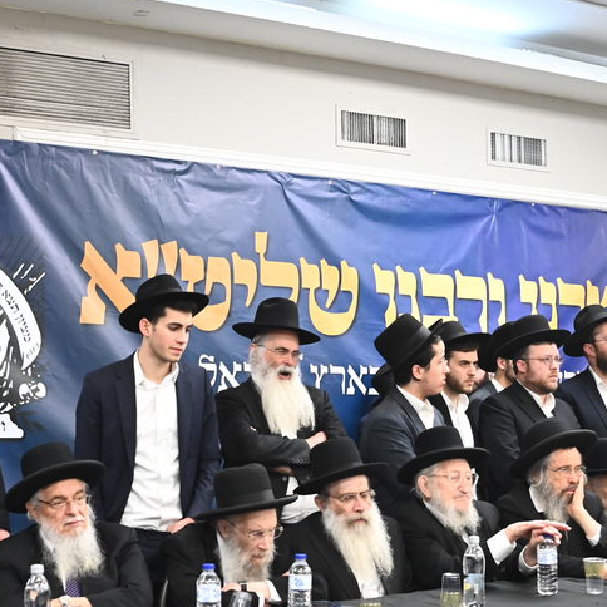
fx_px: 1170
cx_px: 243
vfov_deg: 28.4
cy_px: 499
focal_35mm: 59
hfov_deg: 29.0
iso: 2000
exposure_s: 1/160
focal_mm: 24
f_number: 4.5
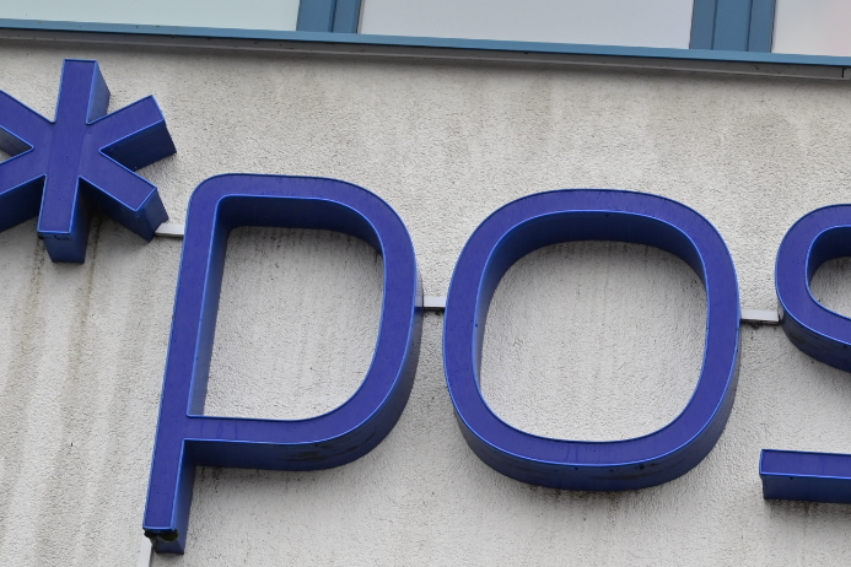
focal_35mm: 145
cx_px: 647
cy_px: 589
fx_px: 3427
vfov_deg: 9.4
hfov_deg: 14.1
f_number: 4
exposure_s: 1/200
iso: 220
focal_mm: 62
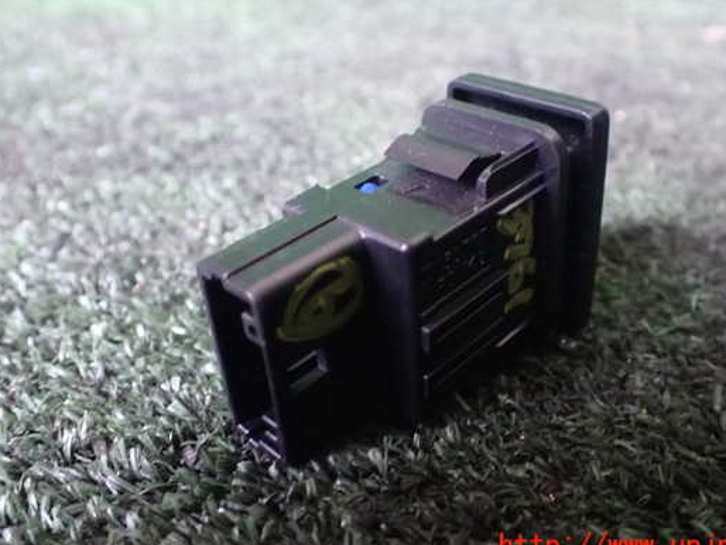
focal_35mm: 35
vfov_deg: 40.7
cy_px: 247
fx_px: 734
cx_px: 394
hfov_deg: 52.5
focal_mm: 5.4
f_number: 2.3
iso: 1600
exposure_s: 1/10
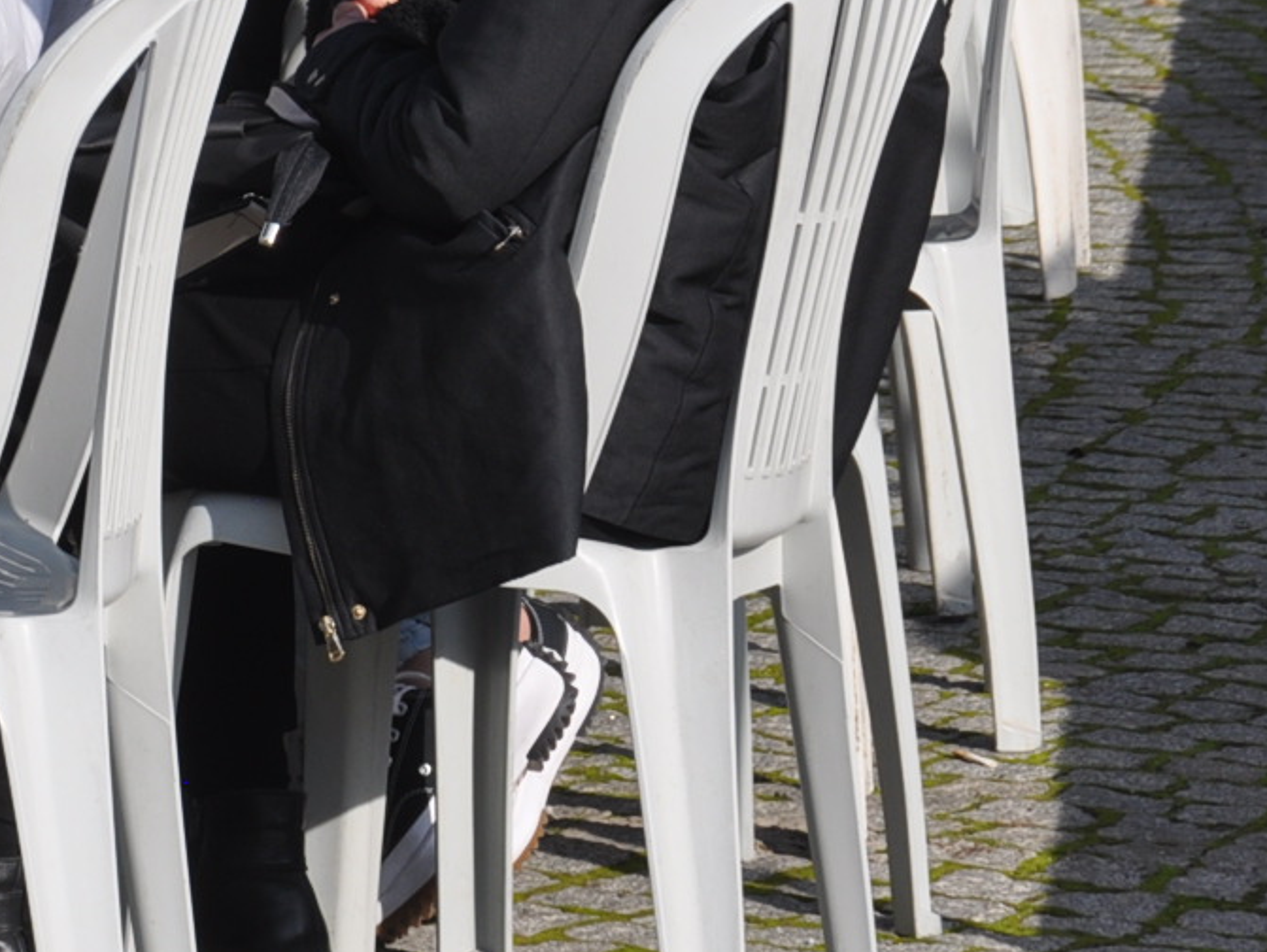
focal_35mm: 322
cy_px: -306
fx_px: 11792
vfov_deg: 4.6
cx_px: -174
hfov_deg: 6.1
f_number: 9
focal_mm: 70
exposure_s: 1/320
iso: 200
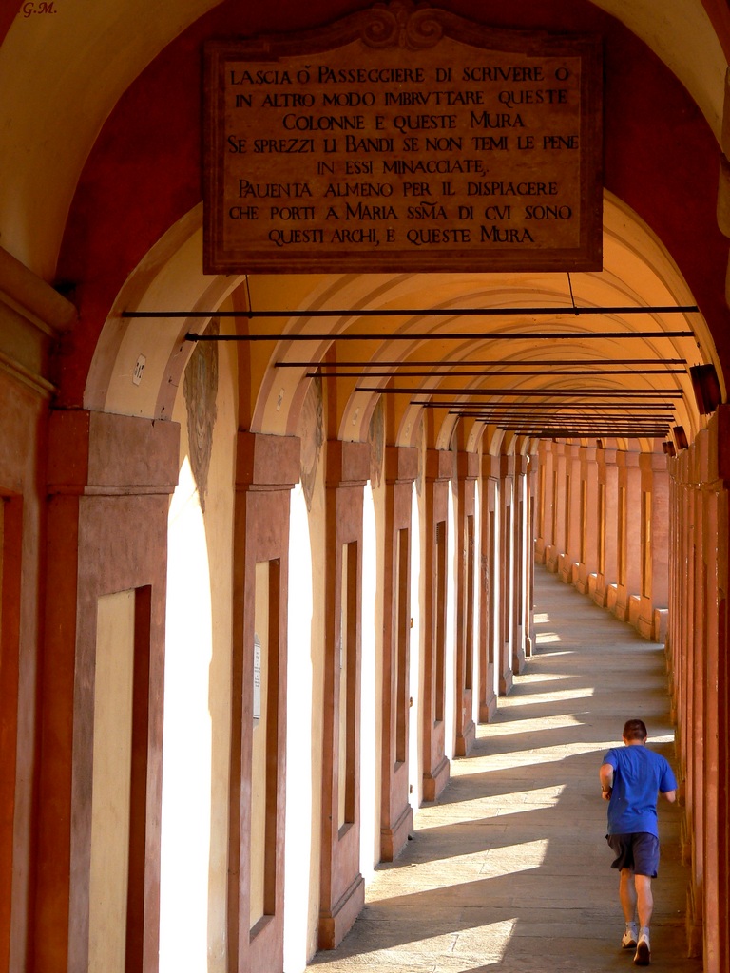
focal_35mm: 102
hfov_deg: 14.5
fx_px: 2868
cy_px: 486
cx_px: 365
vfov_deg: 19.3
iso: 100
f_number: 3.2
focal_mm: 16.9
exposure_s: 1/160
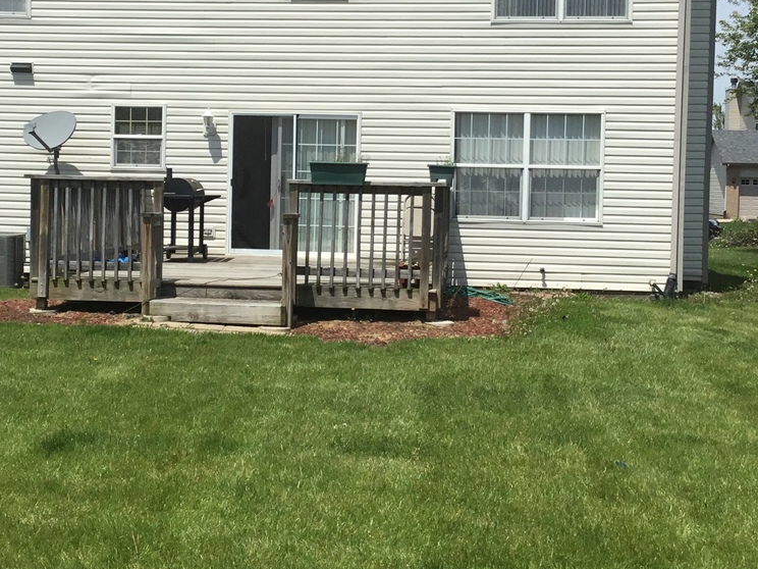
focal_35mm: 60
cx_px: 310
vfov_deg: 24.3
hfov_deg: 32.1
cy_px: 213
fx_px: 1314
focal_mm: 3.3
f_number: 2.4
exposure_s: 1/2469
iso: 25
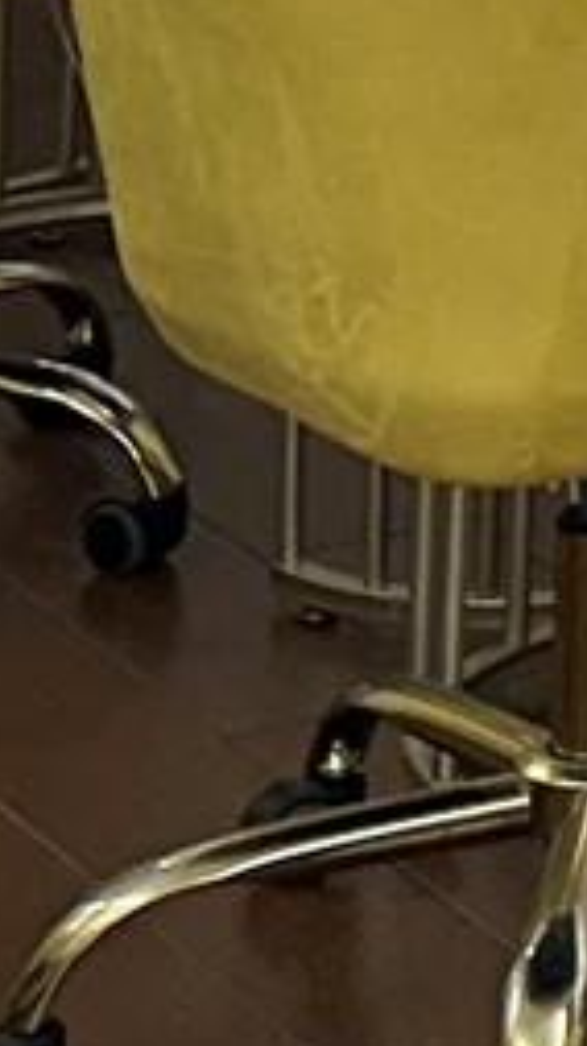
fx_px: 5876
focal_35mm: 212
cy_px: -1244
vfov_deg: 9.3
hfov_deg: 5.0
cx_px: 2613
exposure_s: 1/210
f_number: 1.78
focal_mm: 6.86
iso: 64
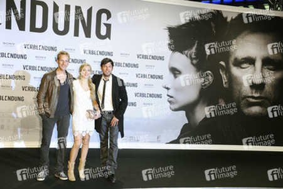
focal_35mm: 42
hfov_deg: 46.4
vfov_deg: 31.8
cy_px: 94
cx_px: 142
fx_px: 330
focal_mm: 42
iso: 1000
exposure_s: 1/160
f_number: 5.6
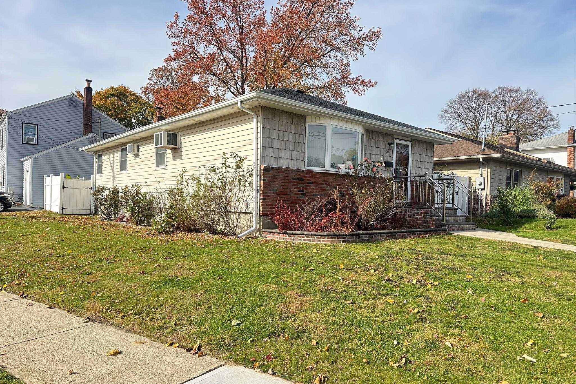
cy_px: 202
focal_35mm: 25
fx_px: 400
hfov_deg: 71.5
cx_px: 288
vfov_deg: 51.3
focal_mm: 6.86
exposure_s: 1/1779
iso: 80
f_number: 1.78
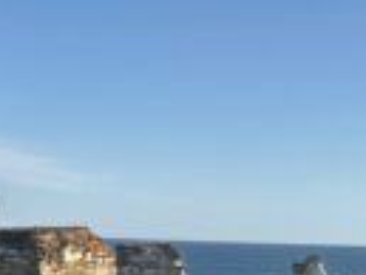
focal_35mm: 104
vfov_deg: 13.6
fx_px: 1101
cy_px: 386
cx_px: 91
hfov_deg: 18.8
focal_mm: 2.69
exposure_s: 1/844
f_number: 1.9
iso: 25
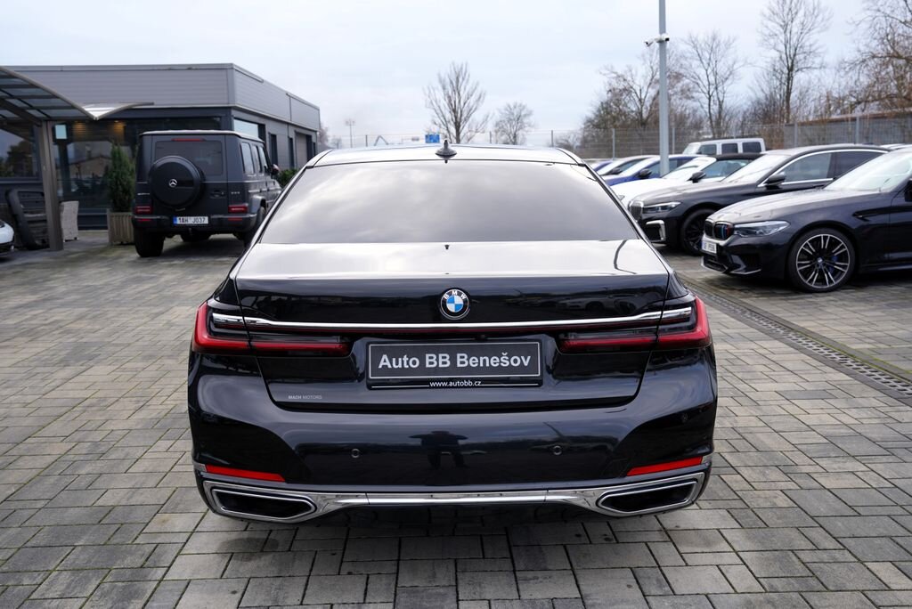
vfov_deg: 38.9
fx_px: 862
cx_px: 456
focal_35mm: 34
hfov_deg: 55.8
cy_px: 304
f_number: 4.5
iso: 100
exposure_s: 1/125
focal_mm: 34
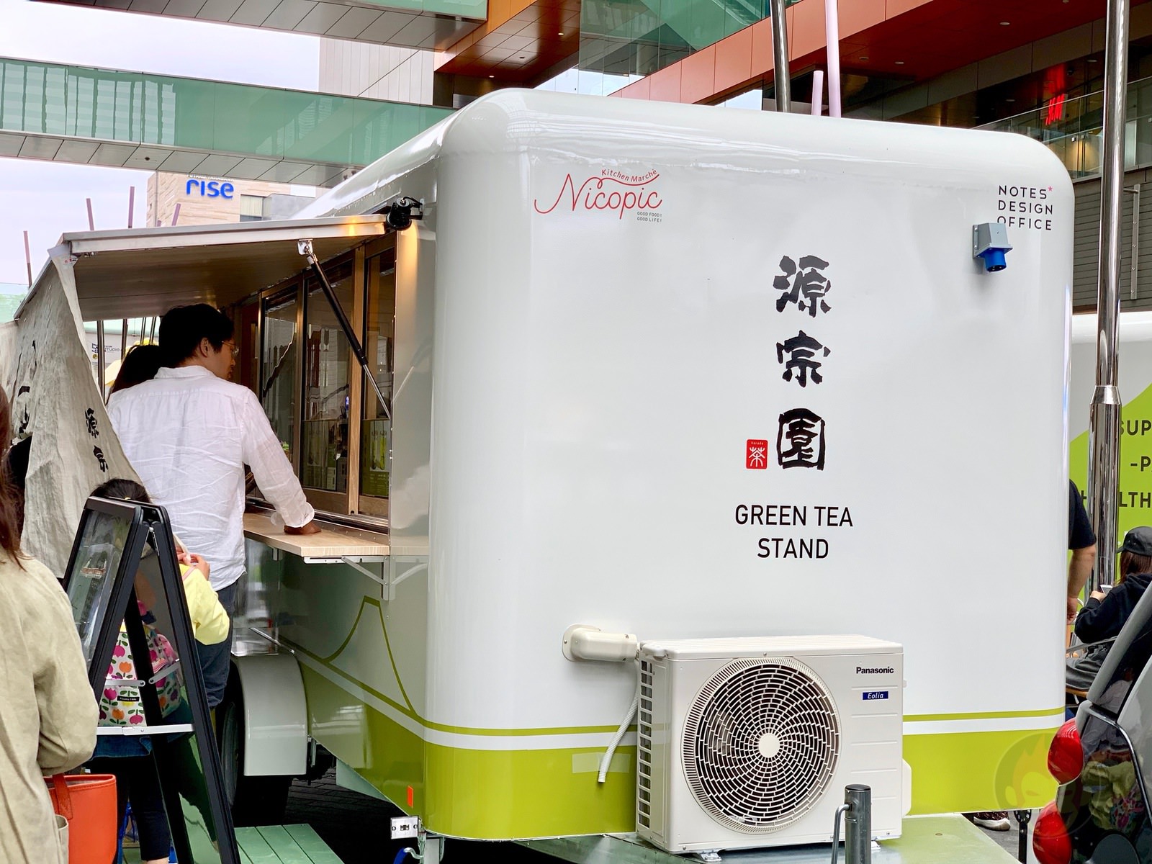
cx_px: 576
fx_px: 1731
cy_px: 432
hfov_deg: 36.8
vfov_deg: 28.0
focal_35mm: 52
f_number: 2.4
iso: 16
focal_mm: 6
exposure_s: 1/97
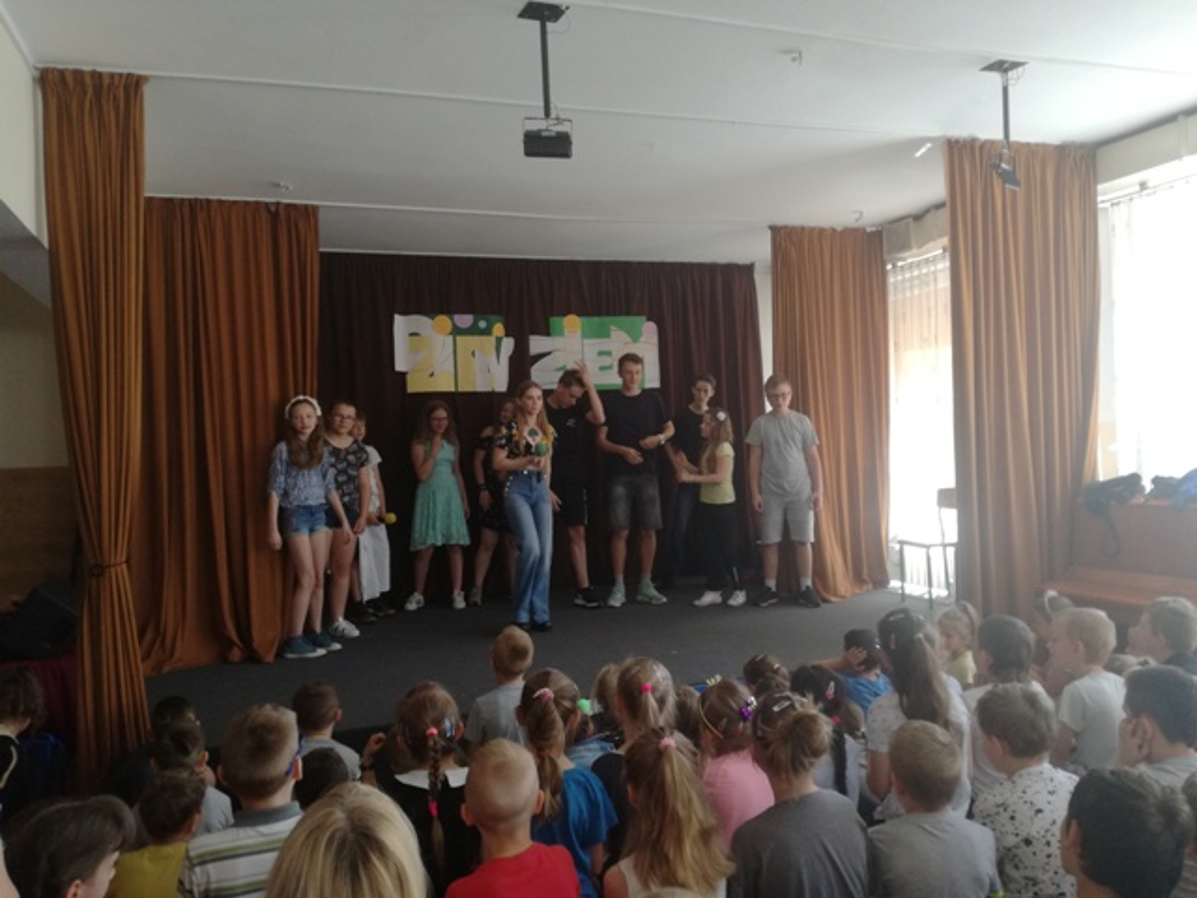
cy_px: 449
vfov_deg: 51.4
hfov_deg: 65.3
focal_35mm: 27
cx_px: 598
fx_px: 934
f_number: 2
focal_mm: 3.79
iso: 80
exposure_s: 1/33.3
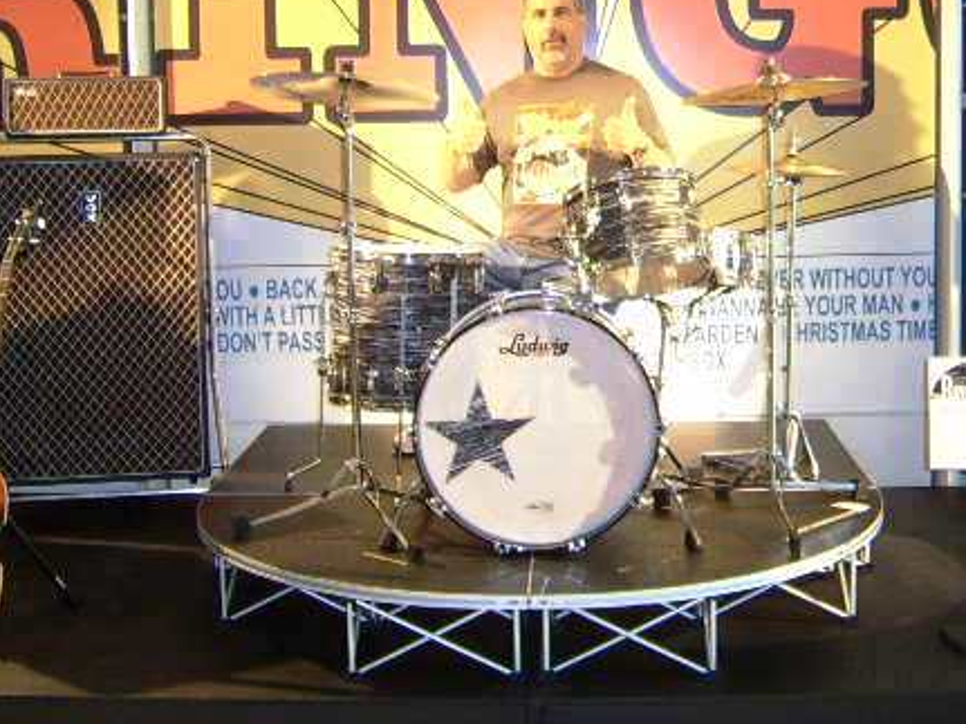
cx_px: 536
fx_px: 1283
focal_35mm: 46
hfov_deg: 41.2
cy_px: 222
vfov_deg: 31.2
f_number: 2.7
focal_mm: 8.13
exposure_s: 1/30
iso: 200
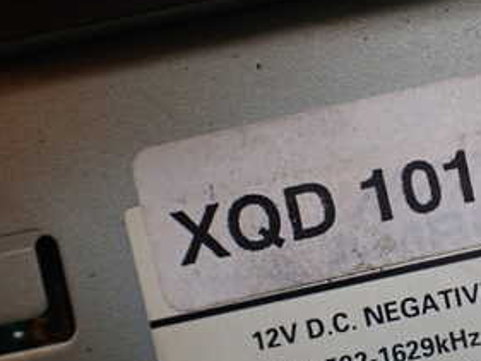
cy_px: 224
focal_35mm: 64
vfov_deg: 22.9
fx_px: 890
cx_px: 455
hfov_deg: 28.8
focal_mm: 5.4
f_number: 2.3
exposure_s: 1/125
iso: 320
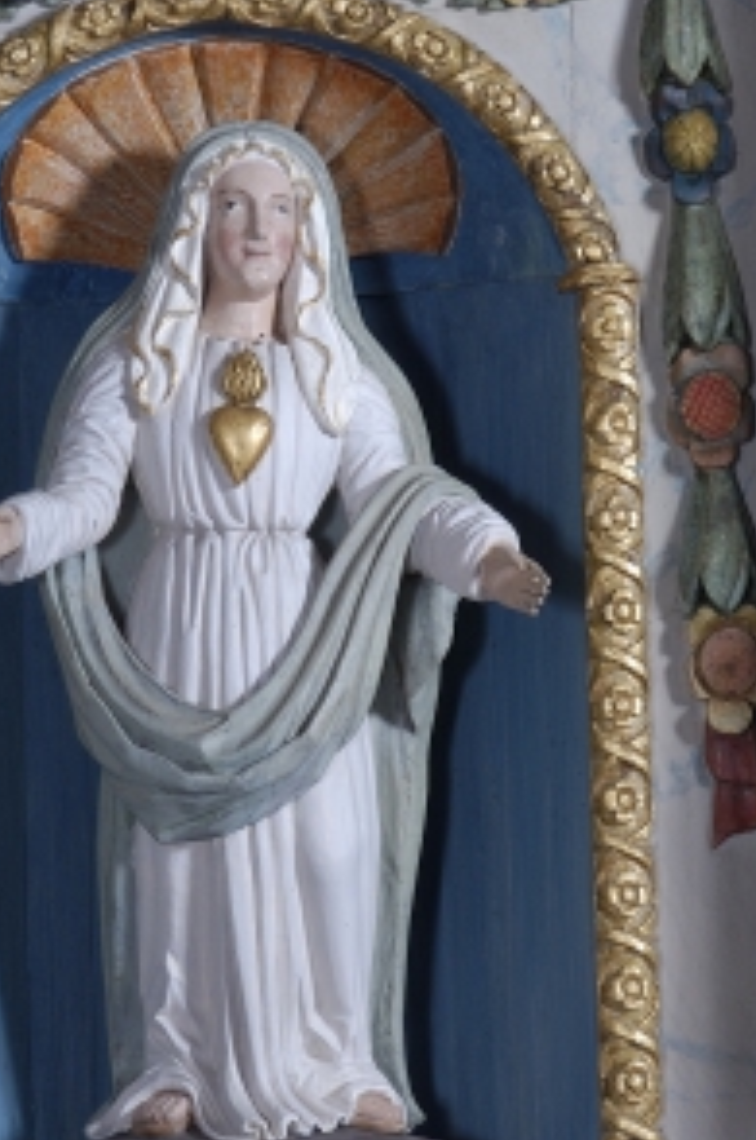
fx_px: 5785
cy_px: 663
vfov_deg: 11.3
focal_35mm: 183
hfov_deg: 7.5
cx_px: 225
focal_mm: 70
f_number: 20
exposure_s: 1/80
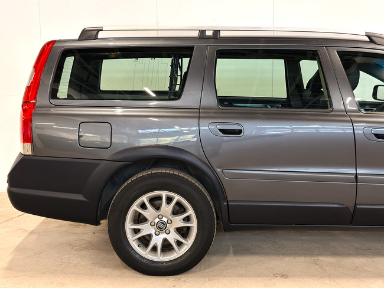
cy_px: 144
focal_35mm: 48
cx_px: 192
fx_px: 533
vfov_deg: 30.3
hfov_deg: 39.6
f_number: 1.8
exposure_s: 1/35
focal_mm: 6.86
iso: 200
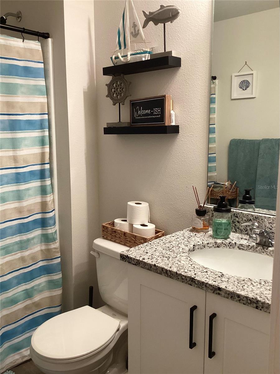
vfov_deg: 58.4
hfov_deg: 45.4
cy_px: 187
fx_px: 335
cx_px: 140
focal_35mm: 31
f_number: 2.4
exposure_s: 1/60
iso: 200
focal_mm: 3.3
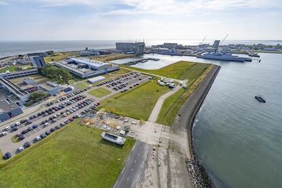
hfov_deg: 108.3
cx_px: 141
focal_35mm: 13
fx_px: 102
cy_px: 94
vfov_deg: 85.5
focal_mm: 13
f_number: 16
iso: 320
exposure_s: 1/320
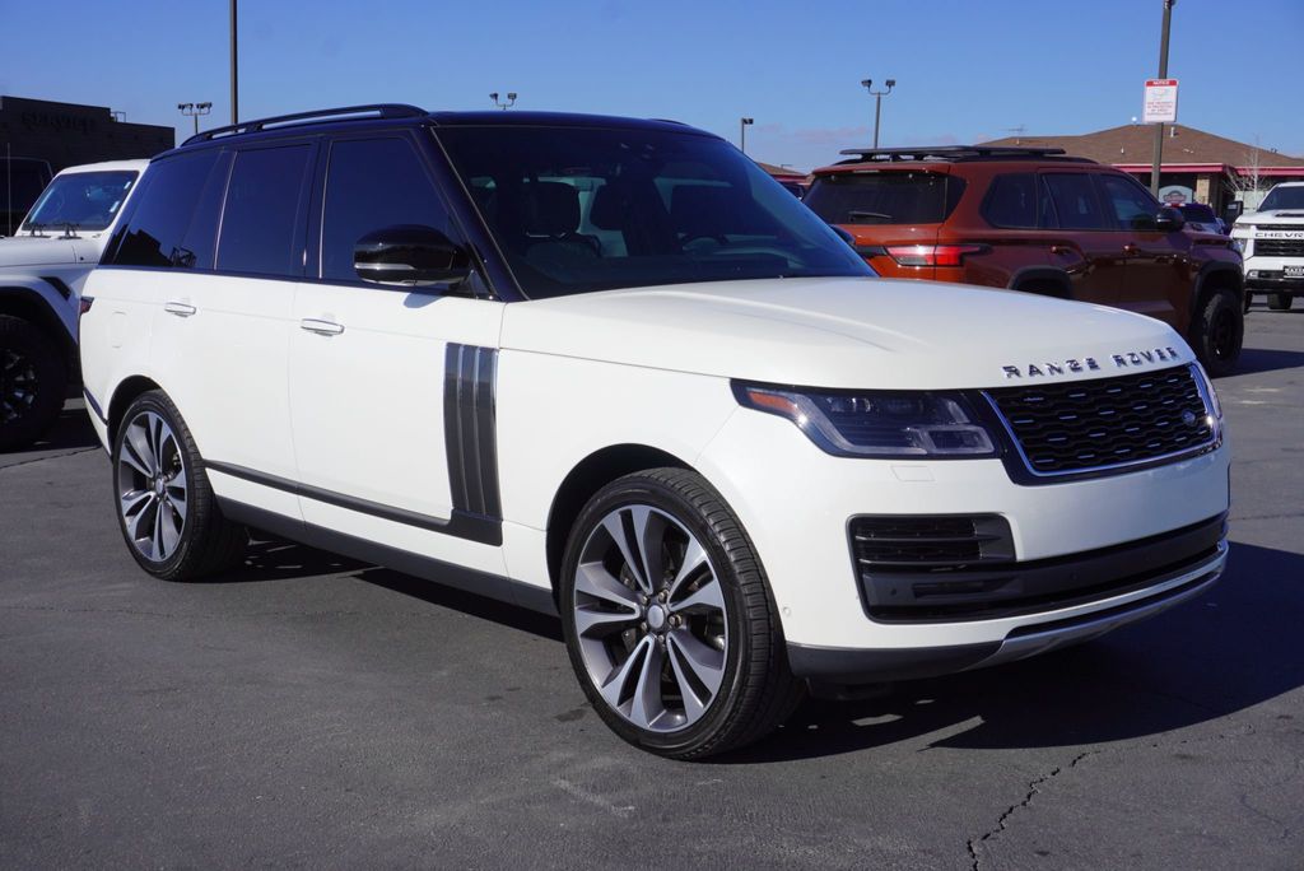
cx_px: 652
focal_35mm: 42
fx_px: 1522
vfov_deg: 31.9
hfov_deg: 46.4
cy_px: 436
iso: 100
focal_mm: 28
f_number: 11
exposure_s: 1/320
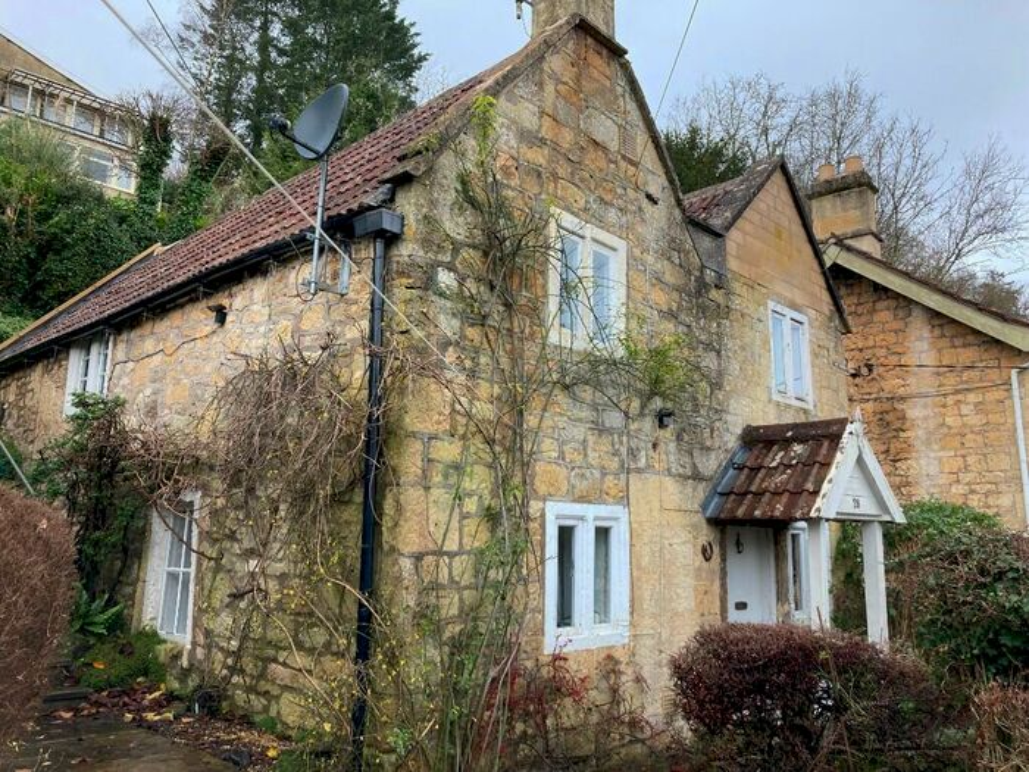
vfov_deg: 49.7
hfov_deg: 63.4
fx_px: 832
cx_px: 514
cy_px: 386
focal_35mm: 28
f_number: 1.8
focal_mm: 3.99
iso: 32
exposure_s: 1/121
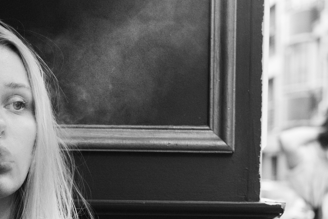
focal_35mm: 123
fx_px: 1121
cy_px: 261
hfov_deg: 16.6
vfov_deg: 10.9
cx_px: 88
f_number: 4.5
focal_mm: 50
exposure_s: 1/200
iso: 6400
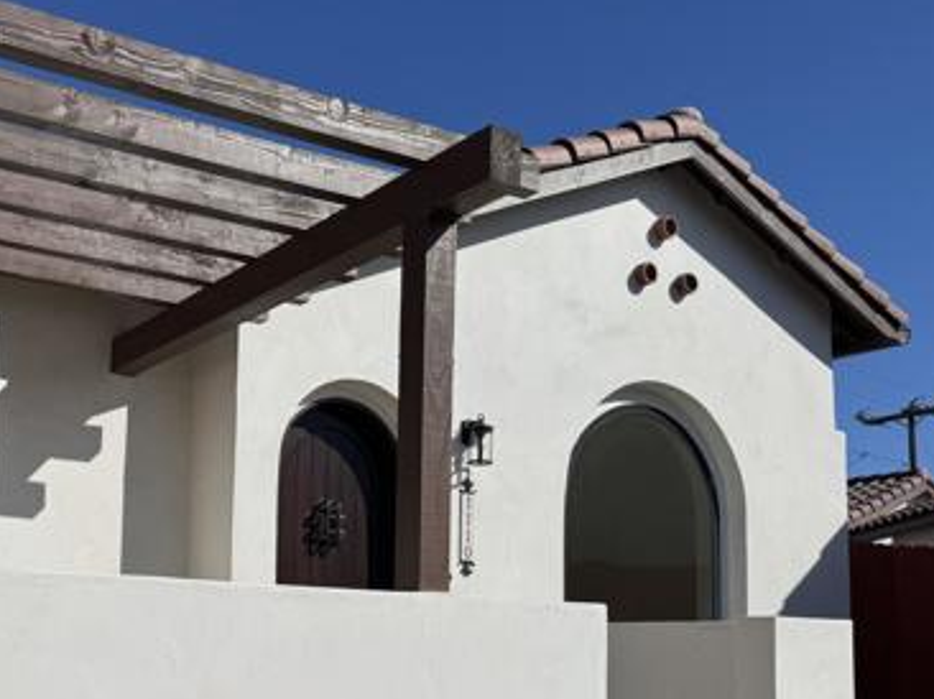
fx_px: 1132
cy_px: 556
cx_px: 196
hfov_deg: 42.9
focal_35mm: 42
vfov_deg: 33.4
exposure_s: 1/12346
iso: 64
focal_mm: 6.76
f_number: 1.78
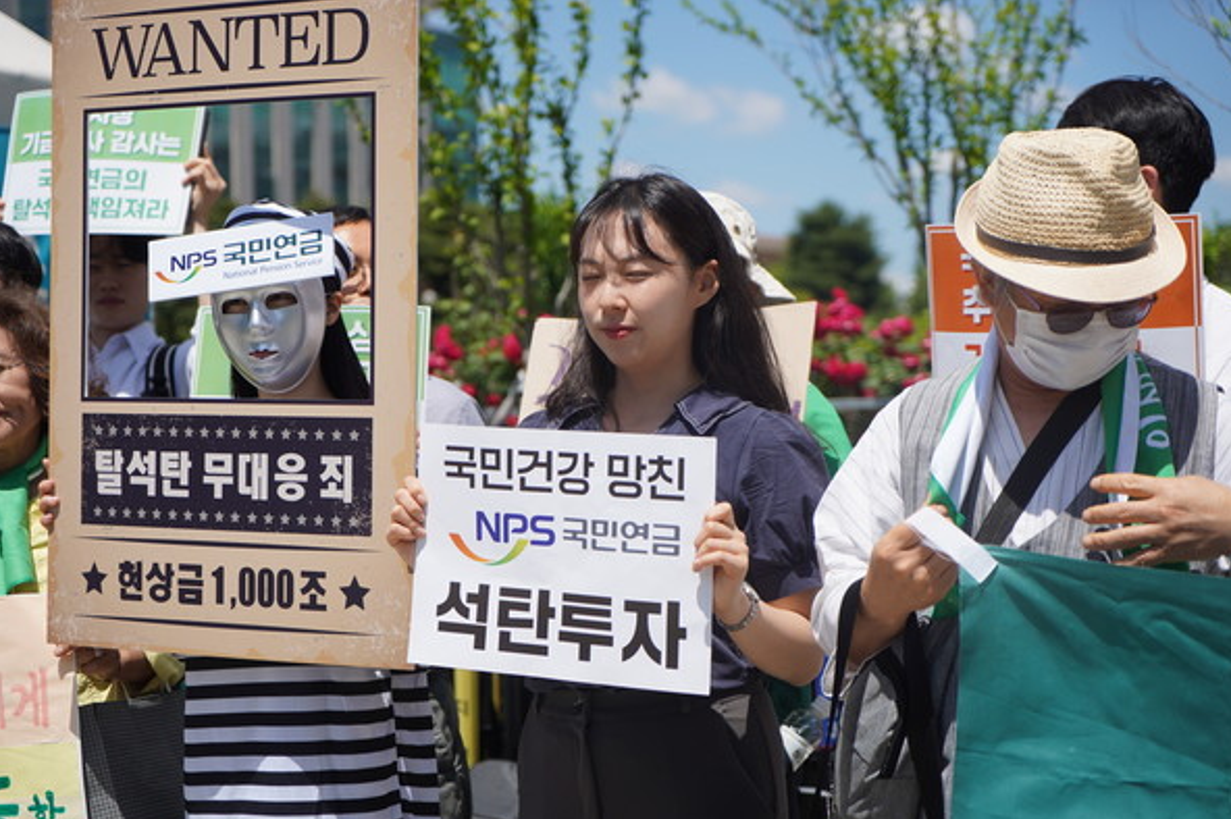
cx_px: 616
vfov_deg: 19.2
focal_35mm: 71
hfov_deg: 28.5
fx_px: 2426
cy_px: 414
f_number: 4
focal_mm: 70
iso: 200
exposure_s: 1/3200
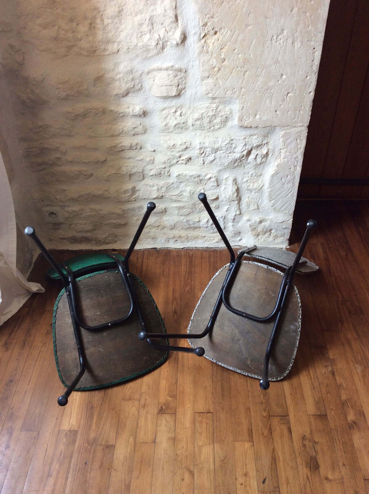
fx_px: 456
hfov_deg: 44.1
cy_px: 247
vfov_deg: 56.9
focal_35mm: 32
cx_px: 184
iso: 50
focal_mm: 3.3
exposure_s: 1/50
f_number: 2.4
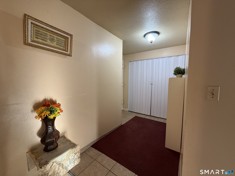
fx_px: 95
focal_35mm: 14
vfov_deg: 85.7
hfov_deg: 102.1
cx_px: 118
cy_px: 88
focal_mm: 2.22
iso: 250
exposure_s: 1/60
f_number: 2.2
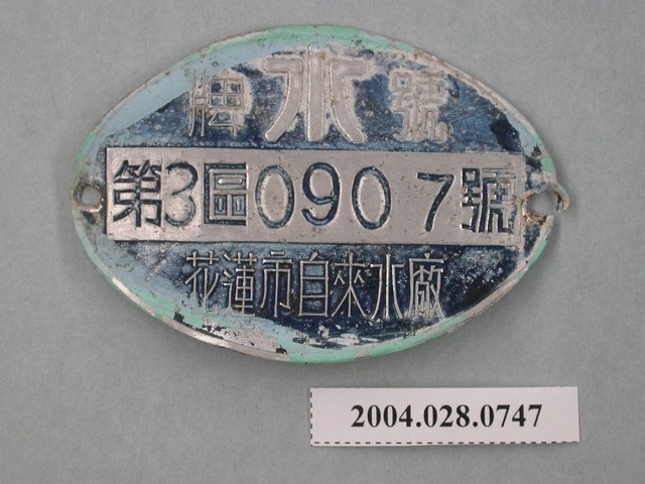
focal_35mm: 132
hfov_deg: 14.9
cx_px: 322
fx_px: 2460
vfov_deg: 11.2
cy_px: 242
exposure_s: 1/30
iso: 100
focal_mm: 27.3
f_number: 4.6
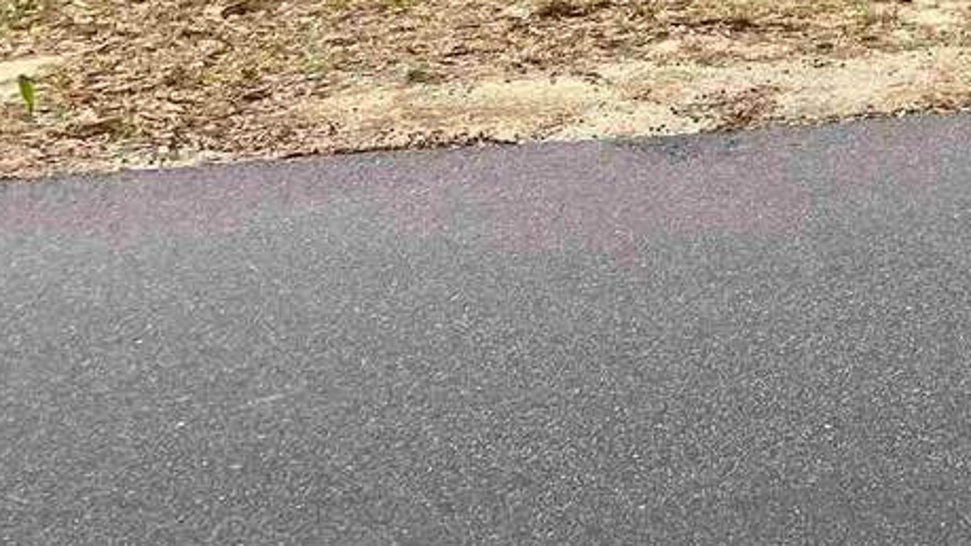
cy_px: -425
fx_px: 2034
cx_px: 1276
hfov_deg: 23.6
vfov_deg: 13.7
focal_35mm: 79
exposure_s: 1/384
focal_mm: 4.25
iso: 32
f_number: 1.8
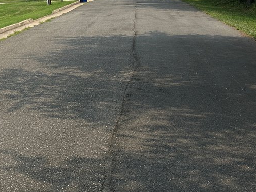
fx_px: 532
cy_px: -96
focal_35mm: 72
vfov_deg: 18.2
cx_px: -36
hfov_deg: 24.9
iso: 80
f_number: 1.78
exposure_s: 1/7042
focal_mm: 6.86
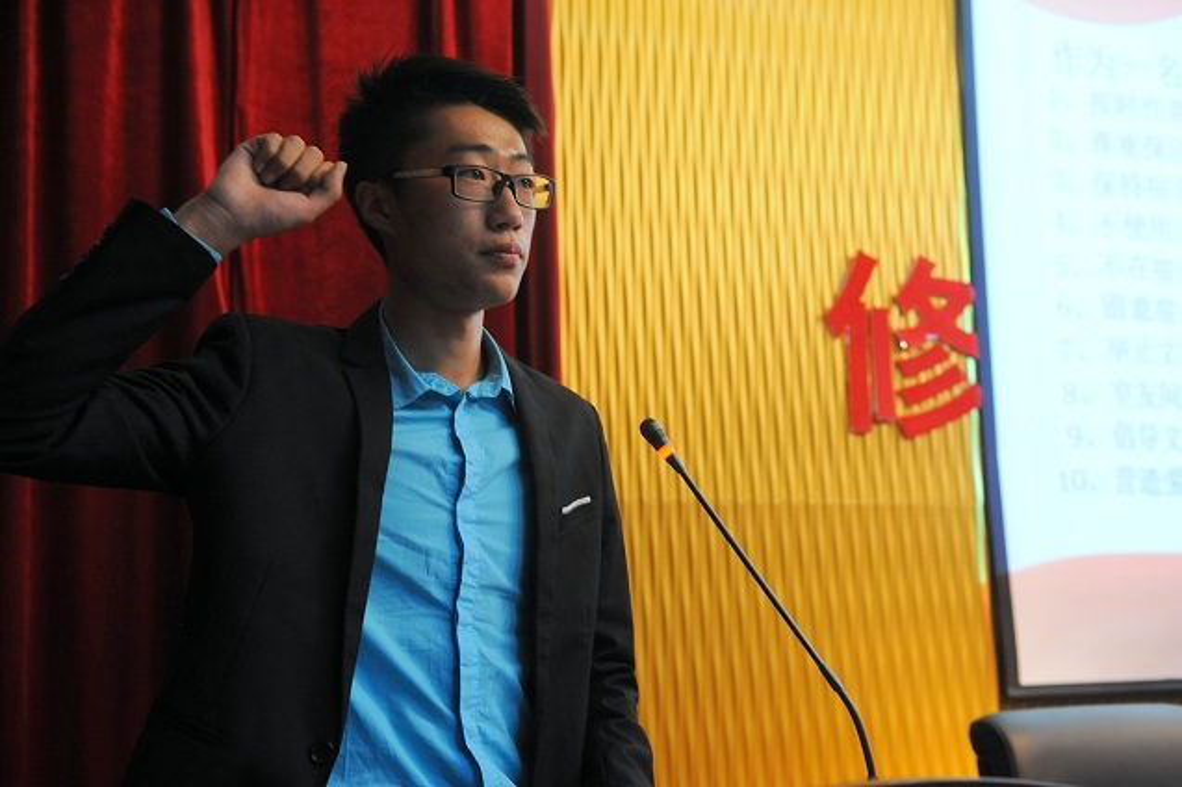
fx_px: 1444
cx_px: 591
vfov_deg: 30.5
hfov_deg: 44.5
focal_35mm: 44
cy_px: 394
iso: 2200
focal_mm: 44
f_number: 4
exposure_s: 1/20
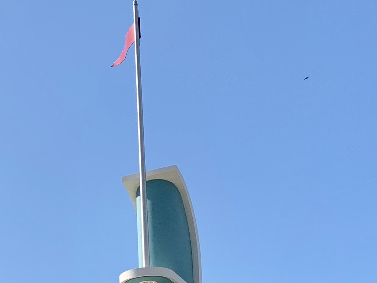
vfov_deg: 16.2
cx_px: -39
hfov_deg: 21.8
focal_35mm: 85
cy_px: 394
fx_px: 926
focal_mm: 4.25
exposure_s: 1/2421
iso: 25
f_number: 1.8
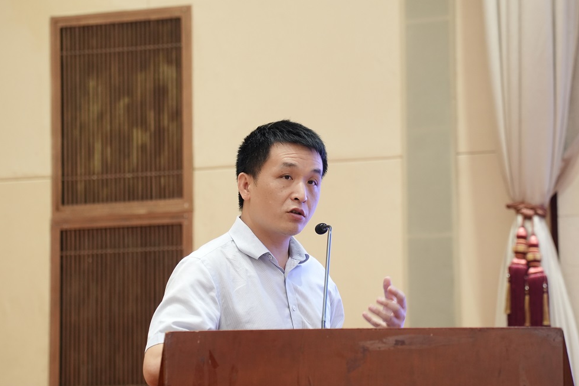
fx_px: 1833
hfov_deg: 18.0
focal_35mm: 114
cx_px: 291
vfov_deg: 12.0
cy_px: 192
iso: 1250
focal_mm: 75
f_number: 2.8
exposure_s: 1/100
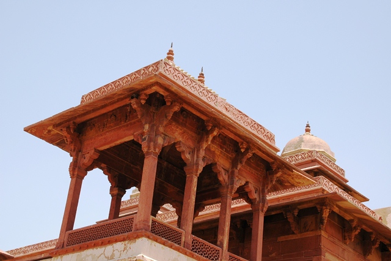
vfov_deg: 21.5
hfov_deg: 31.9
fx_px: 684
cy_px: 130
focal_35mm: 63
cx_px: 196
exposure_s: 1/250
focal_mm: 42
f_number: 10
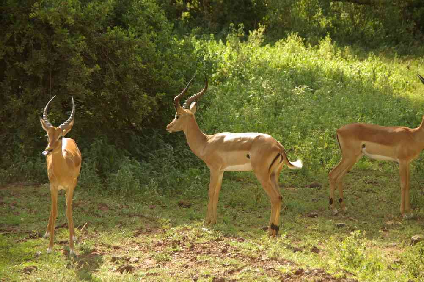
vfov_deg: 7.6
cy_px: 141
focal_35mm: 180
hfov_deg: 11.4
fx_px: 2118
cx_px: 212
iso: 200
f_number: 5.6
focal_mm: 120
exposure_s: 1/125
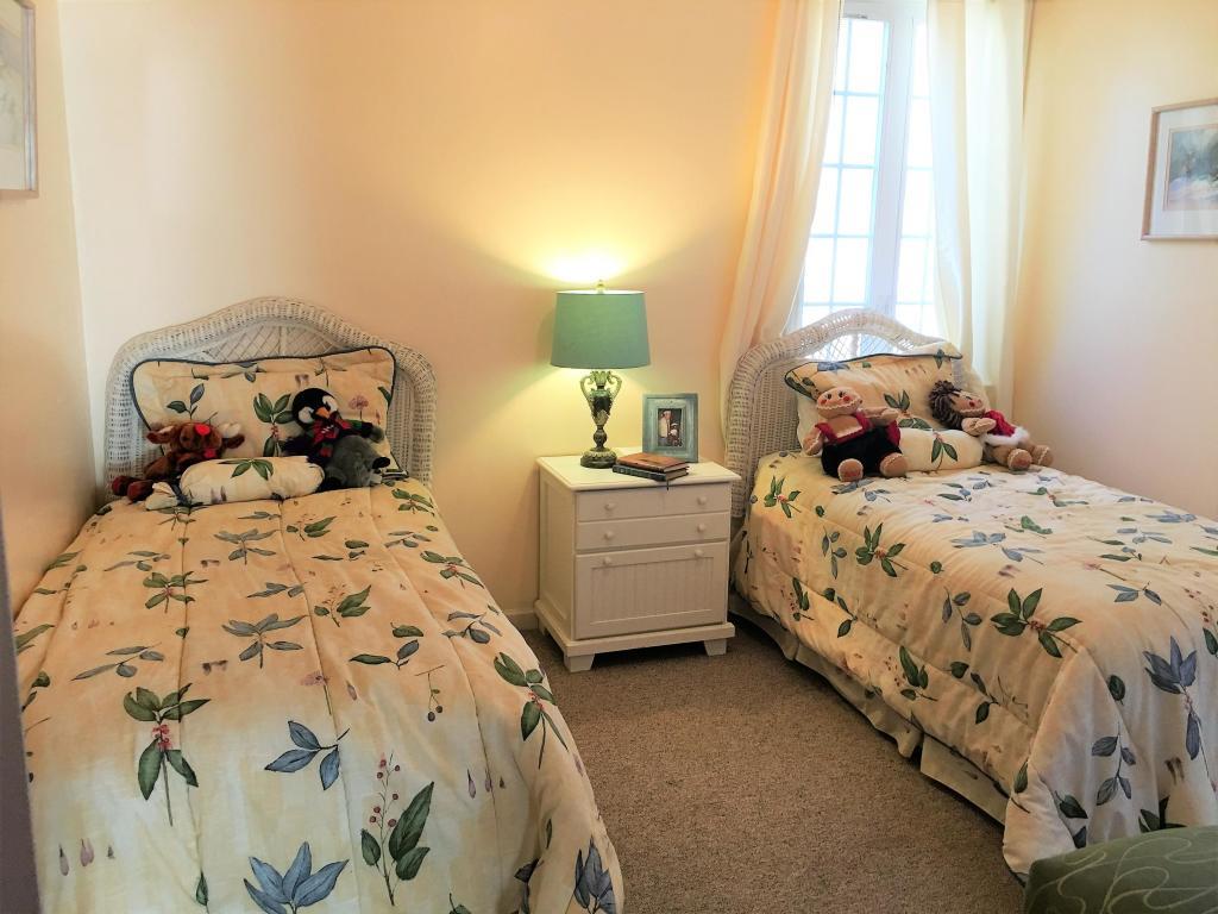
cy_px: 457
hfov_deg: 61.7
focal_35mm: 29
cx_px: 609
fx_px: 1020
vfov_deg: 48.2
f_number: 2.2
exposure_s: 1/15
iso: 40
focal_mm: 4.15
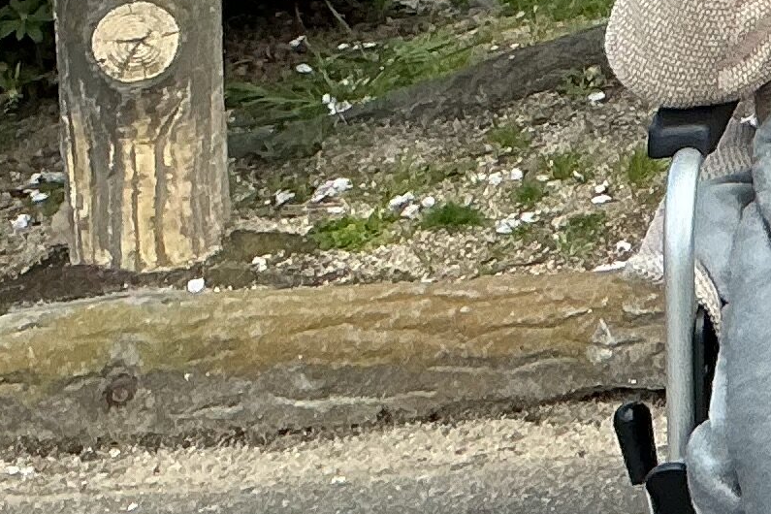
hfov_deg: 11.7
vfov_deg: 8.5
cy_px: -488
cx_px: 1672
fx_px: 3276
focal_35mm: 153
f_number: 1.8
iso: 25
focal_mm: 3
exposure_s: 1/728
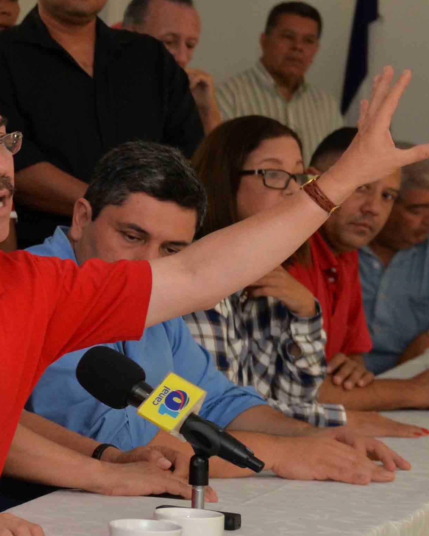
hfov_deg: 8.9
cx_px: -405
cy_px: 264
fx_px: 2619
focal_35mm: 165
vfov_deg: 11.7
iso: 800
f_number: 4
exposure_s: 1/320
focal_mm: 45
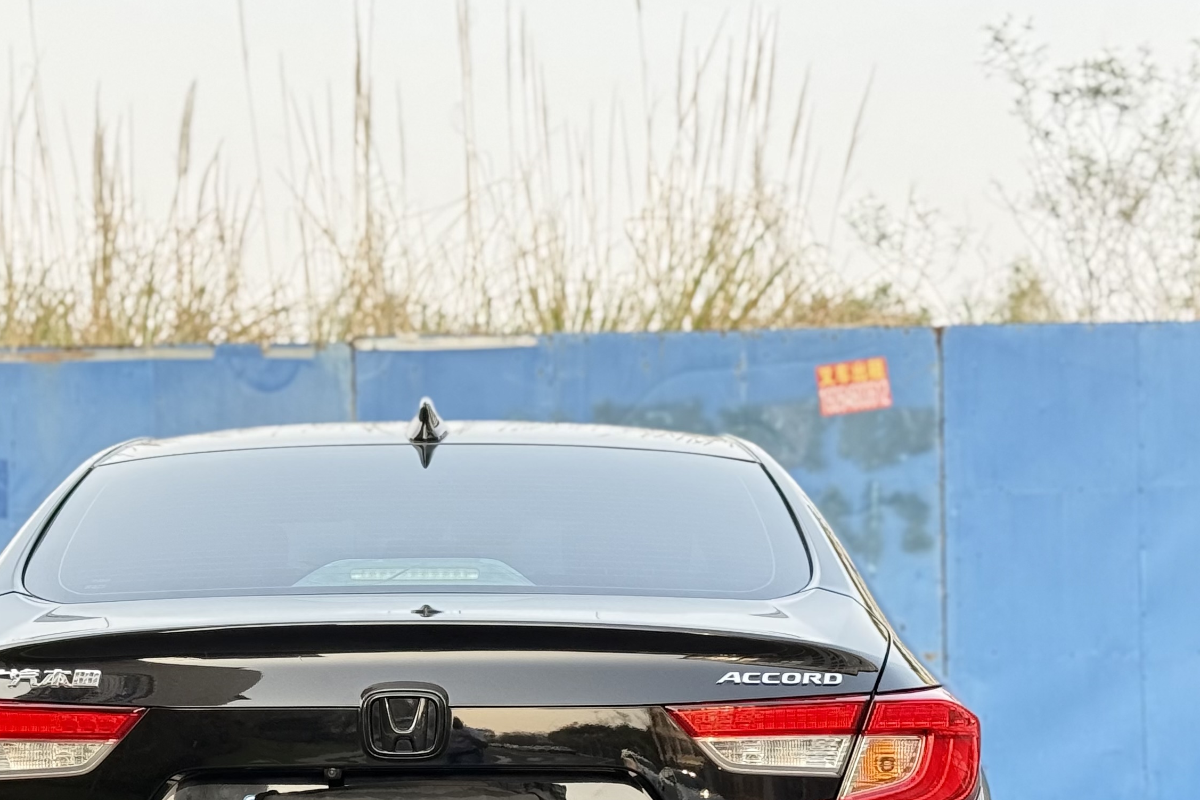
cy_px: 549
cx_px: 438
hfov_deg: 25.0
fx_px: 2700
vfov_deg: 16.8
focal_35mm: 81
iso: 100
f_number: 1.78
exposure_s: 1/231
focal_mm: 6.76
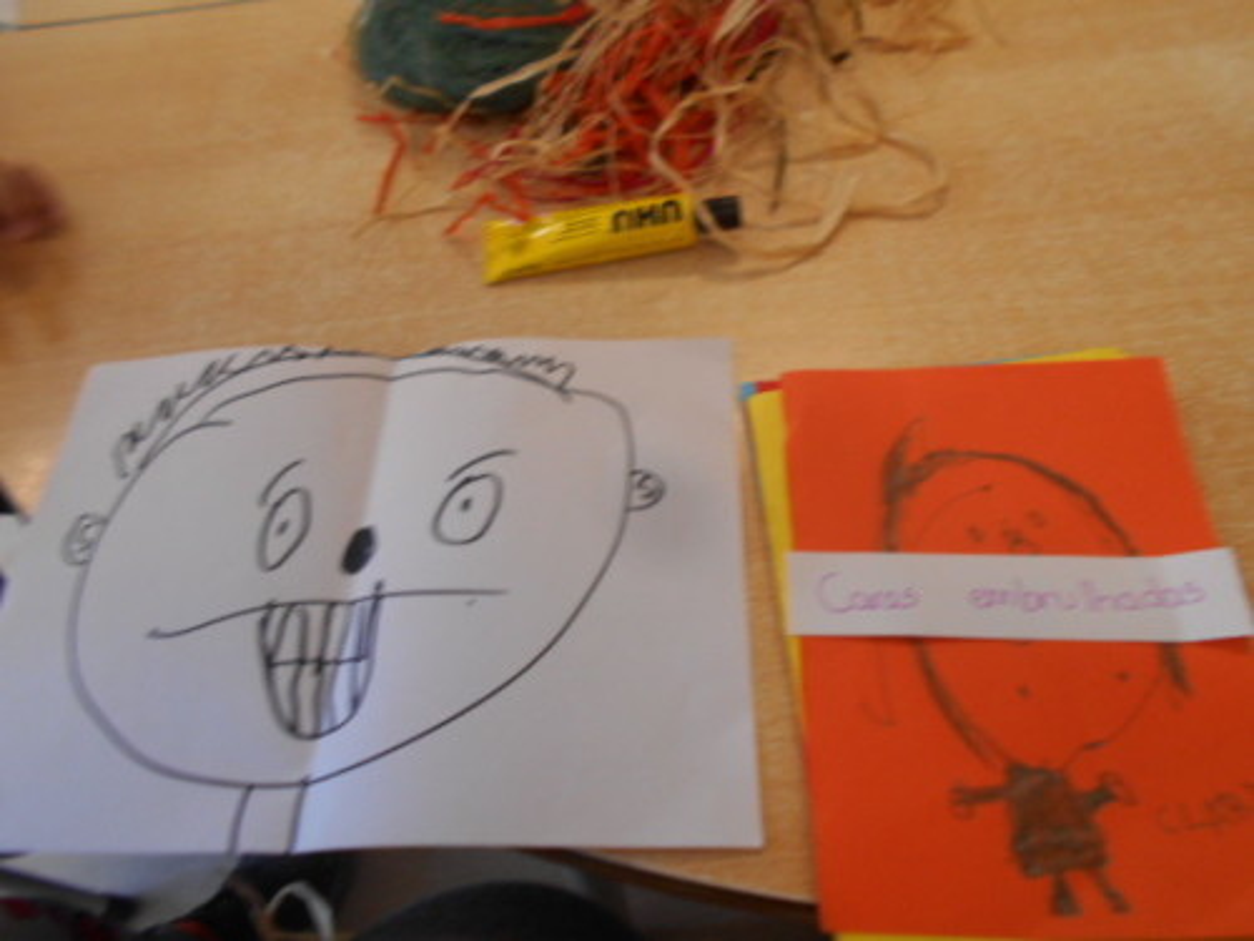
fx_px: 942
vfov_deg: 53.1
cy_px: 470
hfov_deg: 67.3
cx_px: 627
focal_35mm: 26
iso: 140
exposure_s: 1/30
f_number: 3.2
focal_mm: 4.6
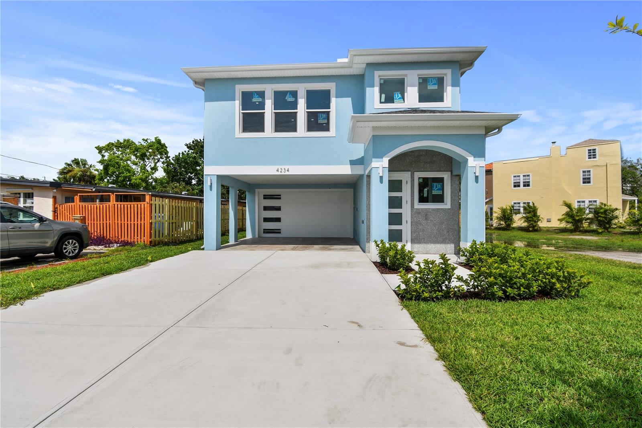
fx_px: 267
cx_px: 321
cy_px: 214
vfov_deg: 77.3
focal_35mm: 15
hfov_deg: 100.4
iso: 100
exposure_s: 1/640
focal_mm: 10
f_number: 7.1
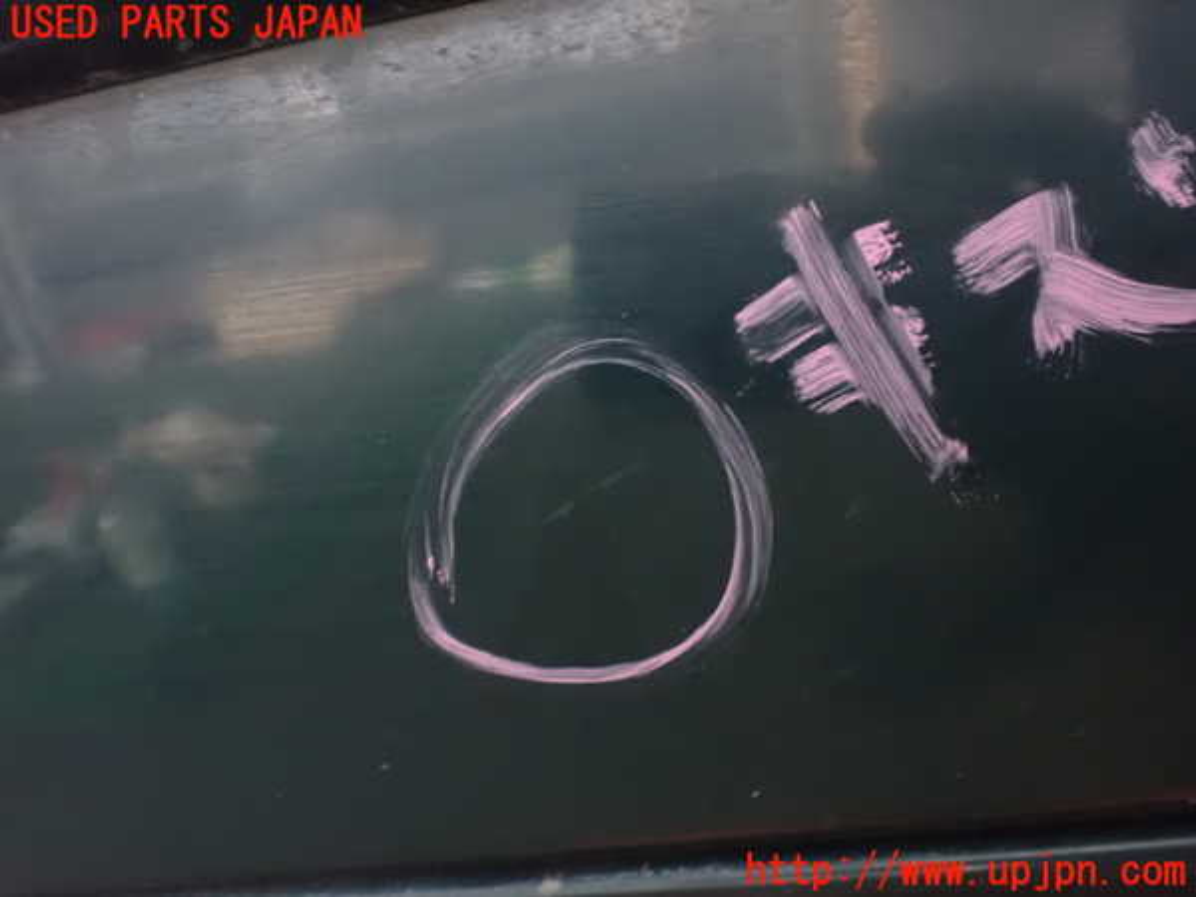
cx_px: 598
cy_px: 448
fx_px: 1037
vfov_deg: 46.8
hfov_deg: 60.0
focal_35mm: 30
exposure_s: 1/25
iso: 1600
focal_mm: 5.4
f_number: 2.3
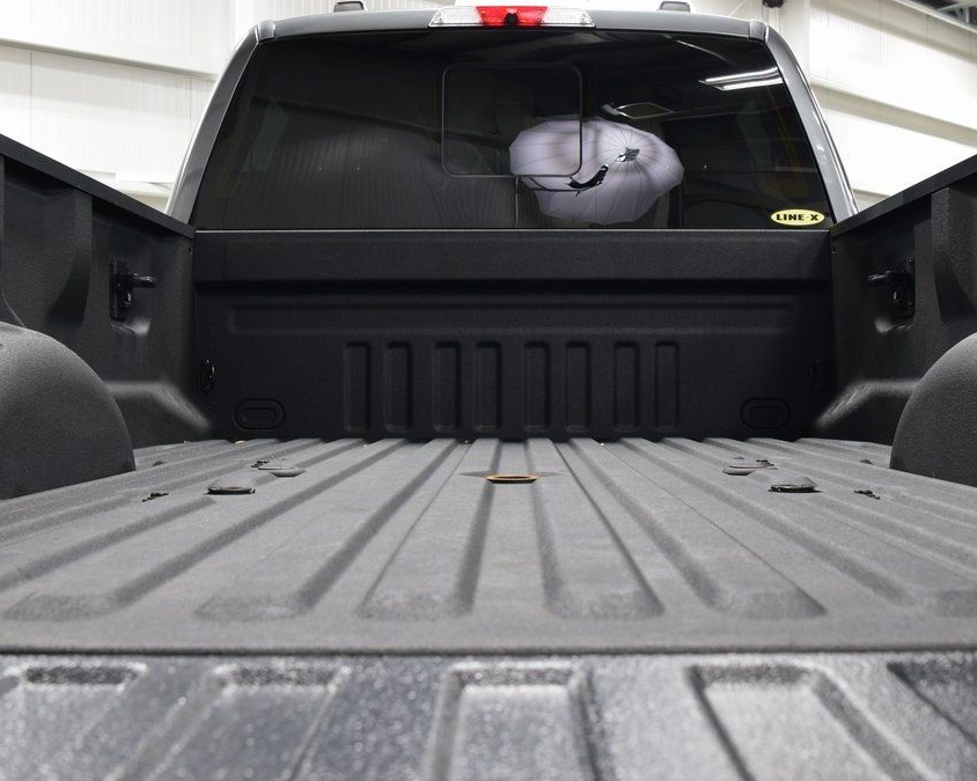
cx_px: 516
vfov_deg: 36.5
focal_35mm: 41
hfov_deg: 44.8
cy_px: 392
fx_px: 1185
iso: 800
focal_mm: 24
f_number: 6.3
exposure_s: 1/15
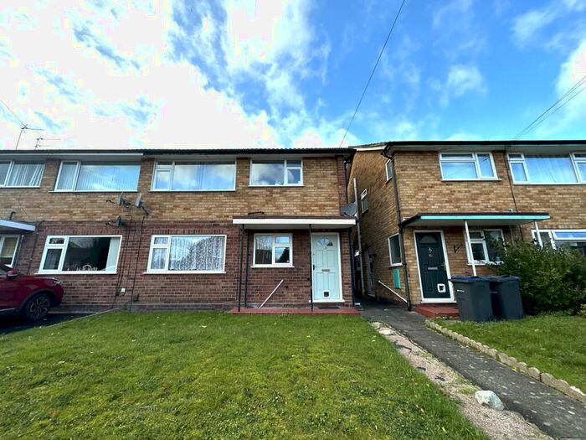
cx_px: 293
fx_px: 237
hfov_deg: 102.1
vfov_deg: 85.7
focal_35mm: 14
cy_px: 220
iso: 40
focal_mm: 2.22
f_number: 2.2
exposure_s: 1/720
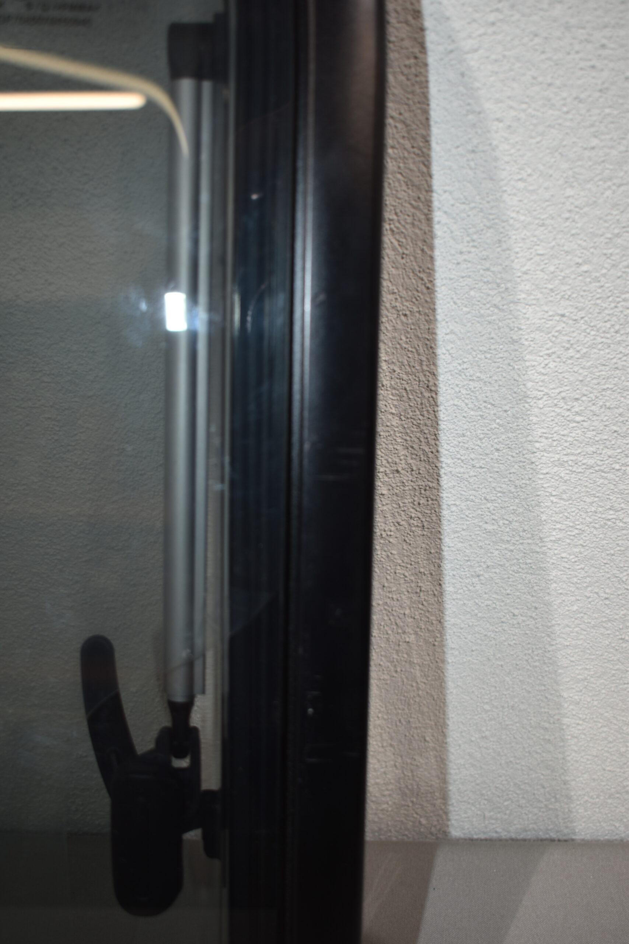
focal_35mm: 39
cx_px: 314
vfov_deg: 49.6
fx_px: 1022
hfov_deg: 34.2
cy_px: 472
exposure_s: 1/60
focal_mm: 26
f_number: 4
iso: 180
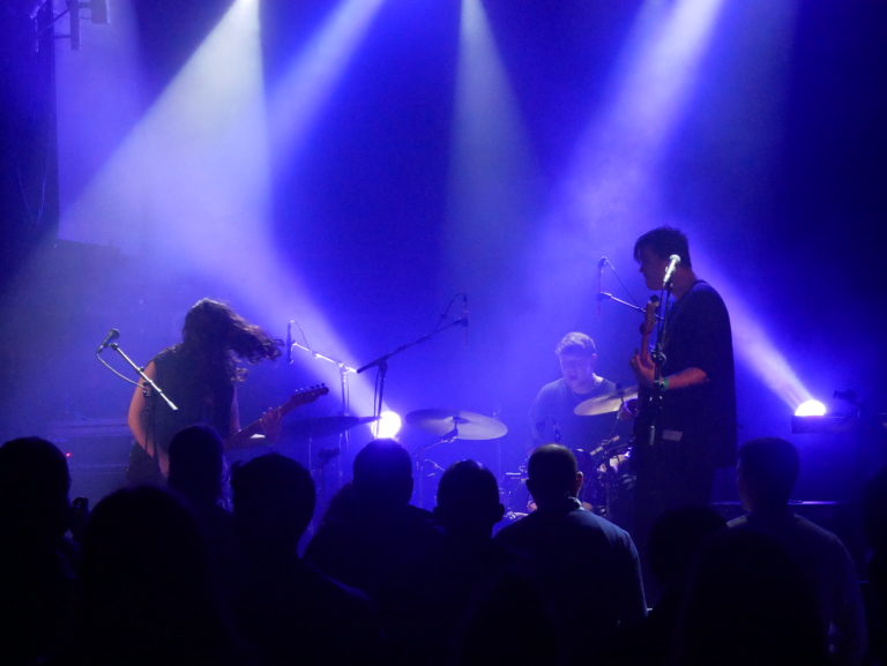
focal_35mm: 86
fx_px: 2205
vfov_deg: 17.2
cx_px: 444
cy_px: 333
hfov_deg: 22.7
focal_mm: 43
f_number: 5.6
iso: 6400
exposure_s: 1/100
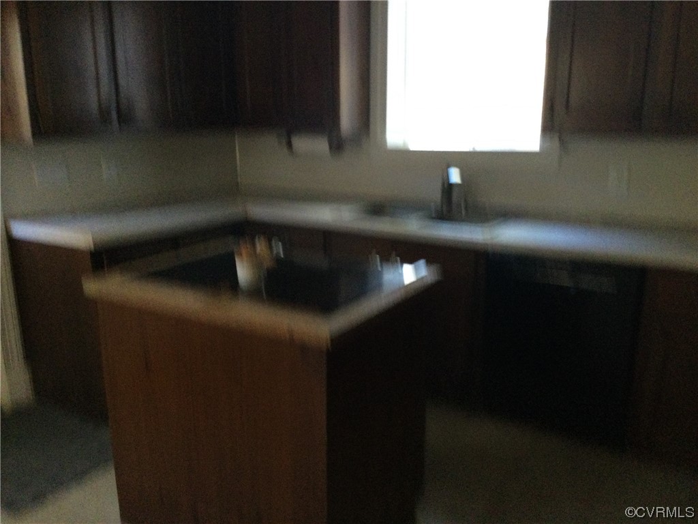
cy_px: 262
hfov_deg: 58.4
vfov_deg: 45.4
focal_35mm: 31
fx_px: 625
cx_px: 349
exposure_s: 1/24
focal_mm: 3.3
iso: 200
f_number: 2.4
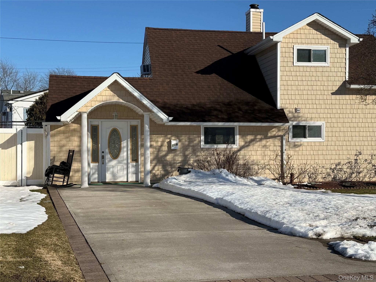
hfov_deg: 39.7
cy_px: 141
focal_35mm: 48
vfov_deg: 30.3
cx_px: 188
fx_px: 521
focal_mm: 6.76
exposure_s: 1/7143
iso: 64
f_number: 1.78
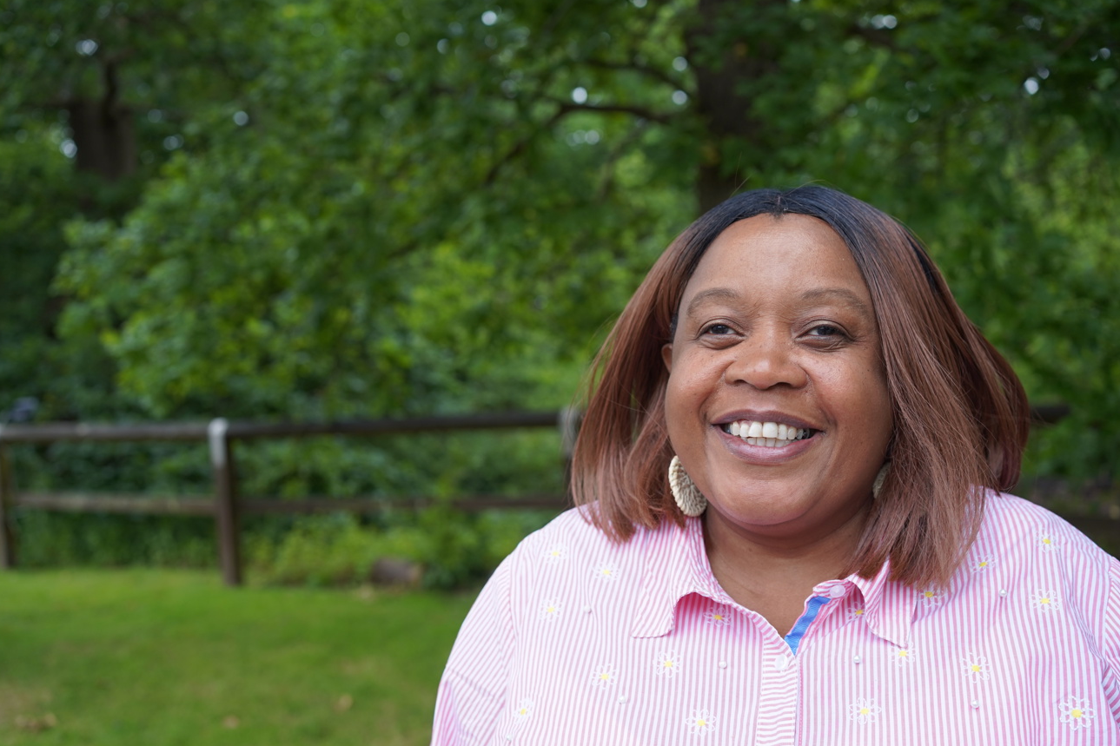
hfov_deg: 50.7
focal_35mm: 38
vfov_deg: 35.0
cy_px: 402
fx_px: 1182
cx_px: 543
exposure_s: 1/160
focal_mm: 35
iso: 250
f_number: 4
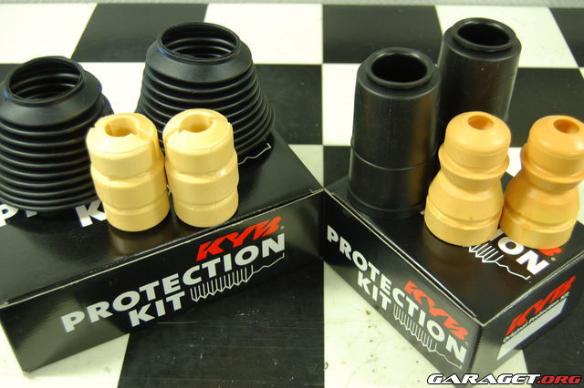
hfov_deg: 46.4
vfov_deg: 31.9
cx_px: 292
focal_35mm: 42
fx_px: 681
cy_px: 194
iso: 200
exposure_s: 1/4
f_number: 4.5
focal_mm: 28
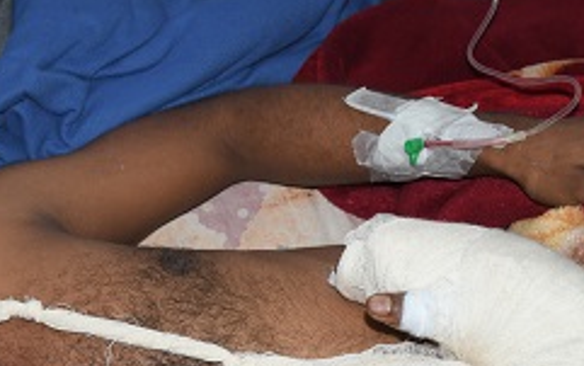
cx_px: 191
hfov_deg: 20.9
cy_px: 349
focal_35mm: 99
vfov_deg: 13.1
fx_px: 1577
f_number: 4
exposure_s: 1/60
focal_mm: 26
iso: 400
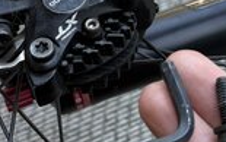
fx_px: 647
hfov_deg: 19.7
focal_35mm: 105
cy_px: -56
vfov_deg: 12.0
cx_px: 70
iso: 40
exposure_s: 1/173
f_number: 1.6
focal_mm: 5.96
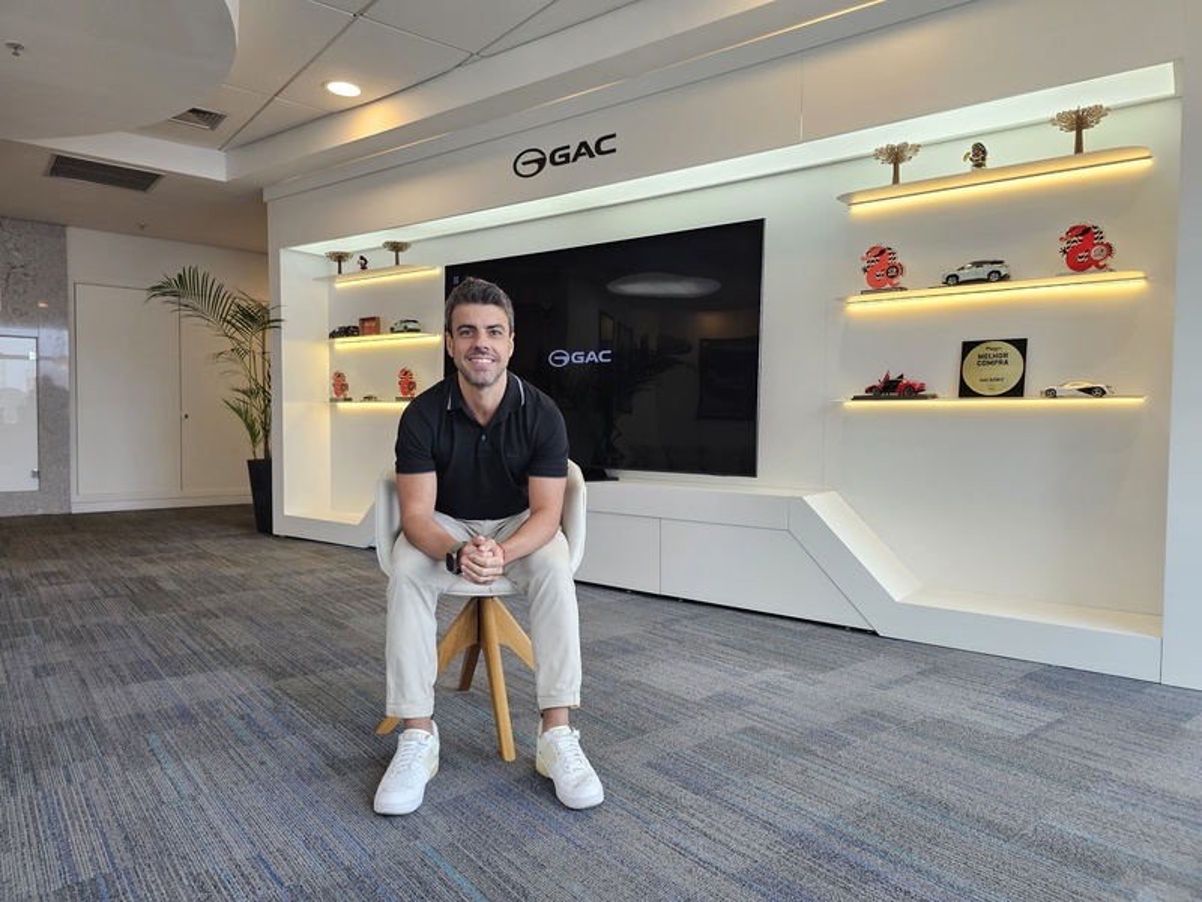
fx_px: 799
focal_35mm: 23
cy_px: 451
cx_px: 601
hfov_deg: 73.9
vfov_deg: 58.9
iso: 200
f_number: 1.7
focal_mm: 6.3
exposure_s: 1/120
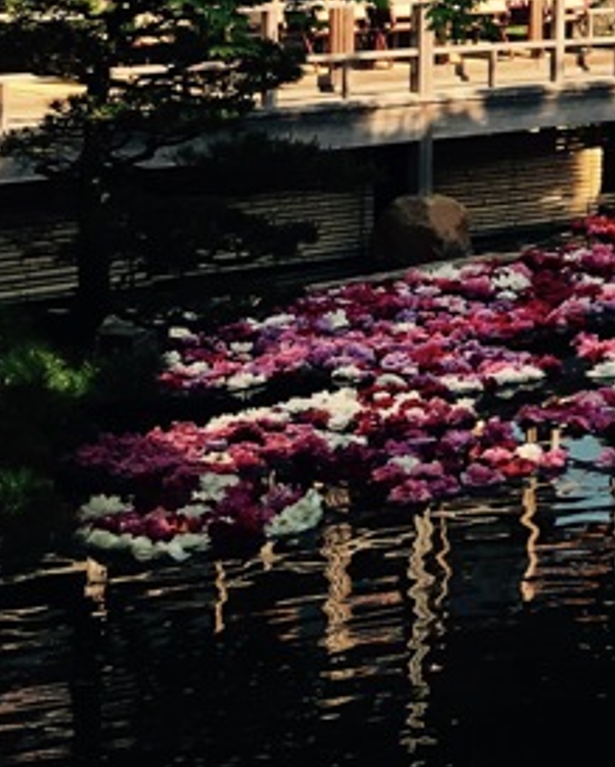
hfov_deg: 13.6
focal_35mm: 106
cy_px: -59
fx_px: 2408
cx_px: 969
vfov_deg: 17.5
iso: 25
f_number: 2.2
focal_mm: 4.15
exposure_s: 1/718
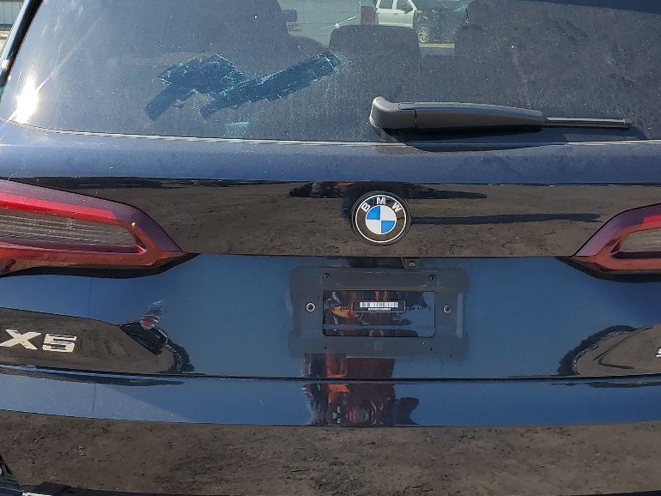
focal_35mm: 54
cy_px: 251
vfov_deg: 27.0
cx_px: 364
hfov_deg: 35.5
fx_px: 1031
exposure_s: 1/1667
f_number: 1.5
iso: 50
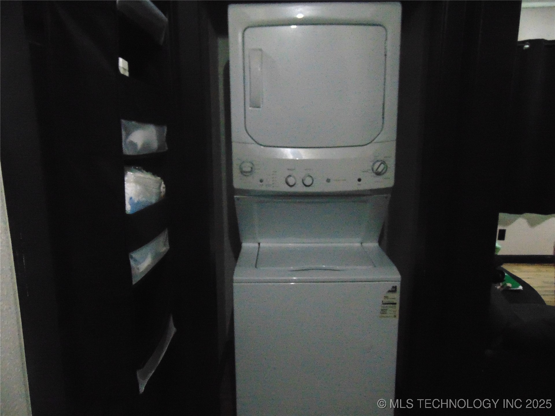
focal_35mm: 25
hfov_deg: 69.4
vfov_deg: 54.9
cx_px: 278
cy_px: 208
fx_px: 401
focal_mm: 4.5
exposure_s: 1/30
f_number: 3
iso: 800
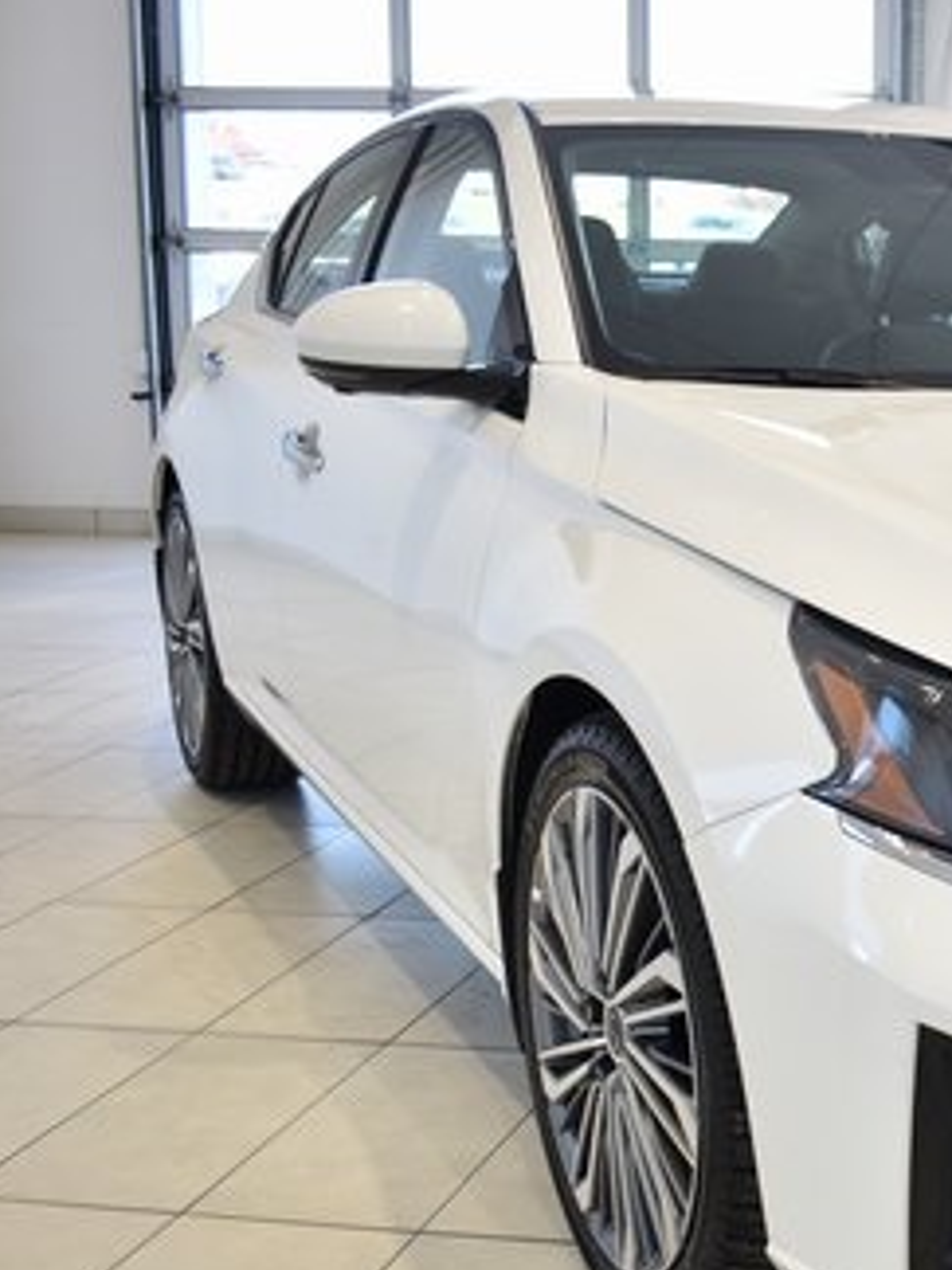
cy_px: 751
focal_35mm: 57
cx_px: 1175
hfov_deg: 23.3
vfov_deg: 33.7
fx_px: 2090
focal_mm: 20
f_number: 3.5
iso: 100
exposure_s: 1/30
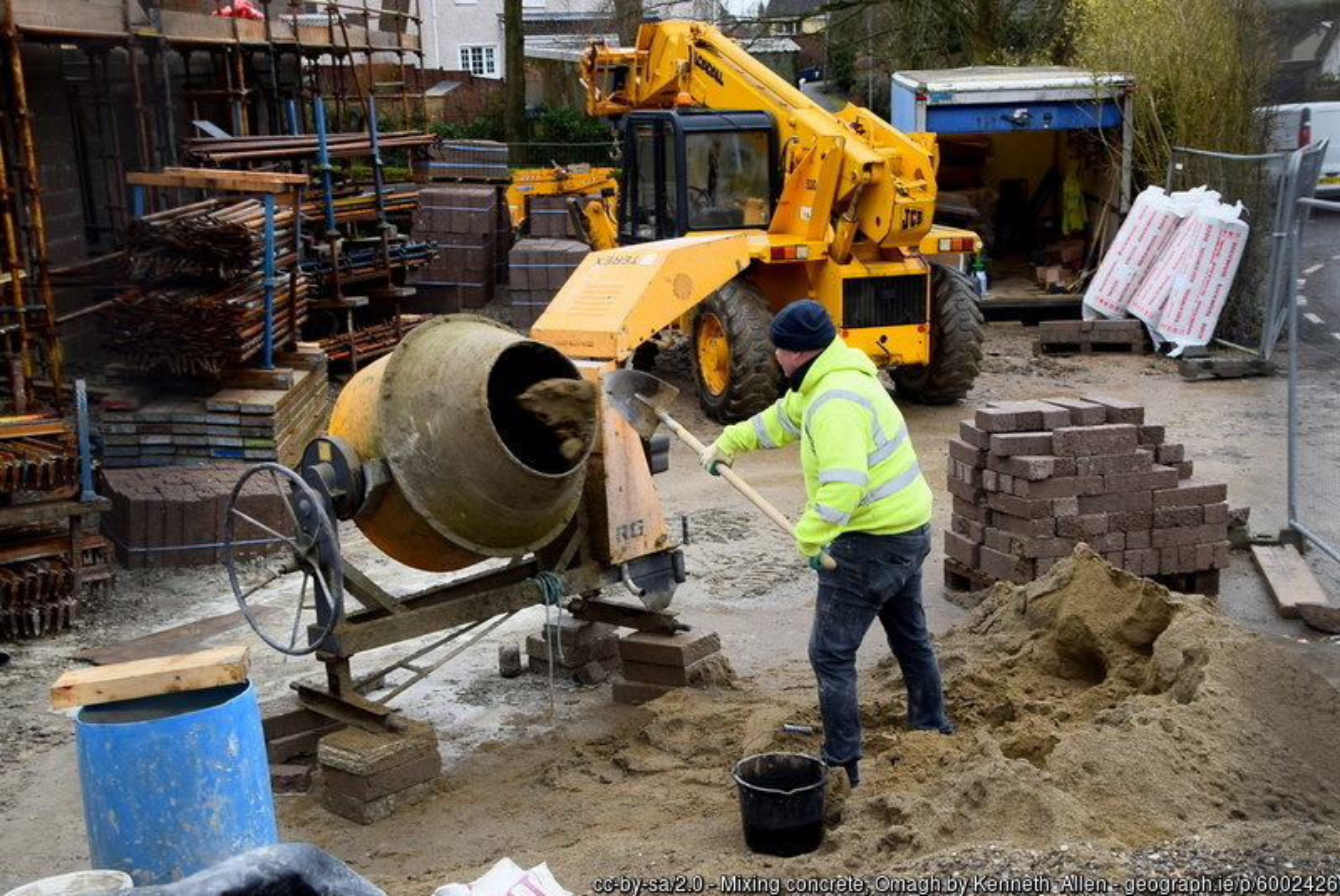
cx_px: 670
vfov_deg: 28.1
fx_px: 1788
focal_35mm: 48
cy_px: 448
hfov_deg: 41.1
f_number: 5.6
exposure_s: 1/125
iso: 400
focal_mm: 32
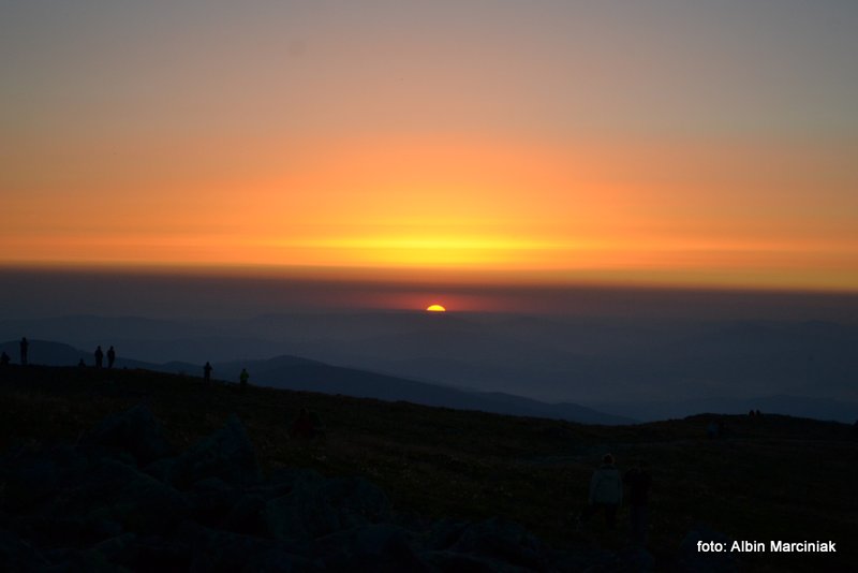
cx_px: 429
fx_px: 1967
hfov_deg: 24.6
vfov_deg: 16.6
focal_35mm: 82
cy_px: 286
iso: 560
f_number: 5.6
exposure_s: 1/500
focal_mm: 55
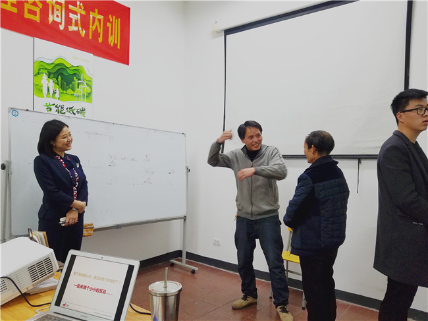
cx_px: 214
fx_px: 321
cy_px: 160
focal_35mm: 26
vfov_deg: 53.0
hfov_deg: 67.3
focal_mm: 4.2
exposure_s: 1/50
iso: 125
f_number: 1.7
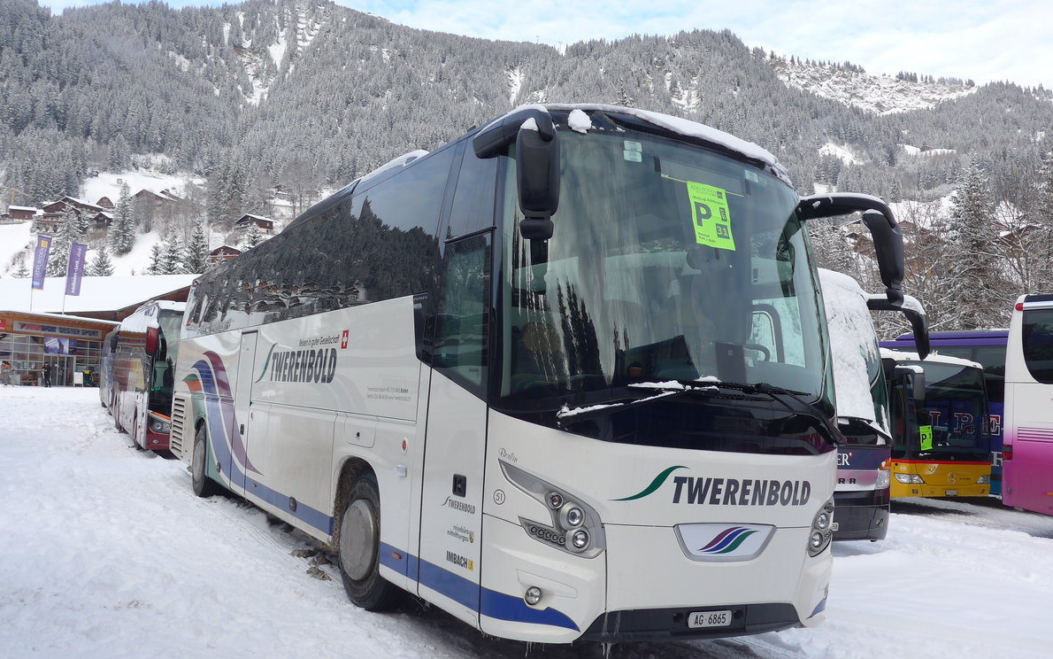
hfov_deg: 61.2
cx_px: 526
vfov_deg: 40.6
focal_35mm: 31
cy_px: 322
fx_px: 890
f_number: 2.8
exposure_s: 1/500
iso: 80
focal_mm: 6
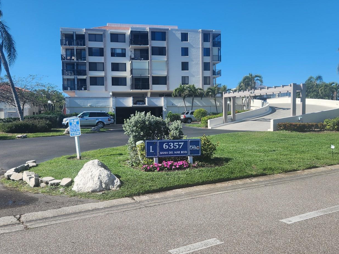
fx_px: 294
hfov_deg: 59.9
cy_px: 126
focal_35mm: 30
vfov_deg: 46.8
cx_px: 162
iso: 20
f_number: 1.8
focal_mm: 5.4
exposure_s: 1/1311
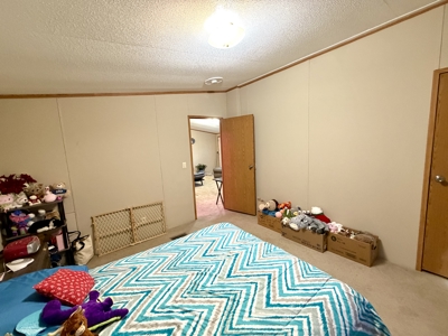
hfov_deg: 102.1
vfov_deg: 85.7
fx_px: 181
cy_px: 168
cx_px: 224
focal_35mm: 14
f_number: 2.2
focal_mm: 2.22
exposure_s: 1/60
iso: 400
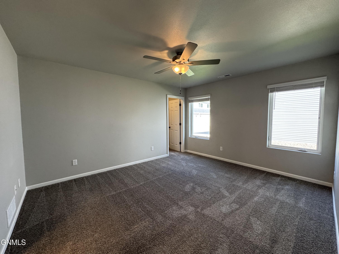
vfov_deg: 85.7
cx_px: 170
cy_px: 127
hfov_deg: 102.1
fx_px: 137
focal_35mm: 14
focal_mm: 2.22
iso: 250
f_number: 2.2
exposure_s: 1/120
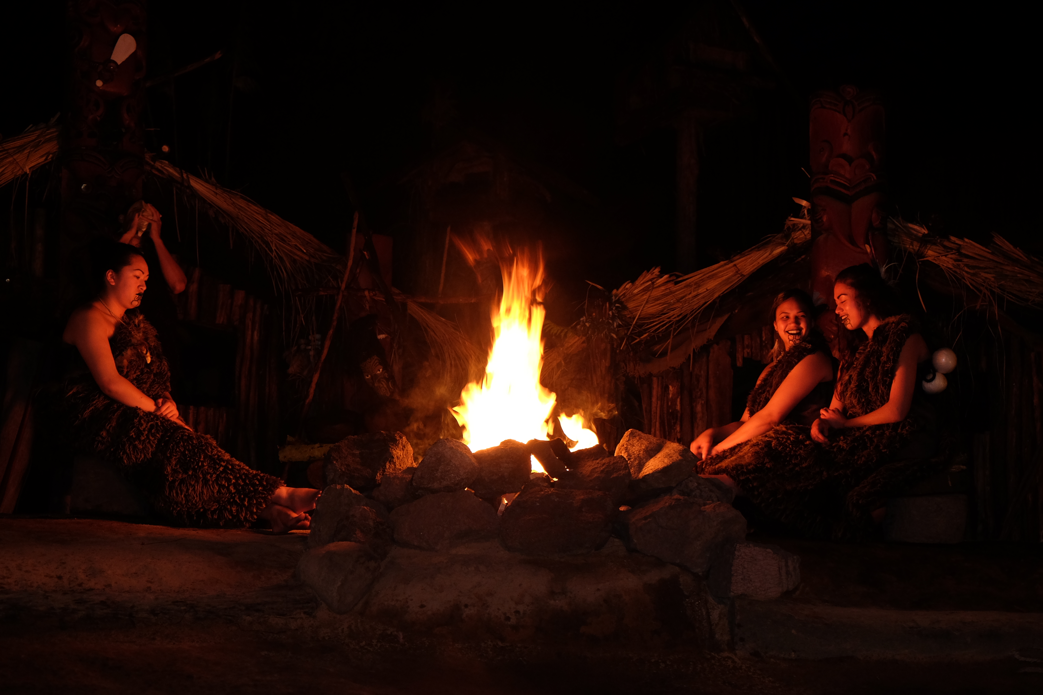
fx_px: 1709
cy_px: 348
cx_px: 522
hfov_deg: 33.9
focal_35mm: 59
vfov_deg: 23.0
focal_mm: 39
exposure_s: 1/30
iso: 800
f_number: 3.6
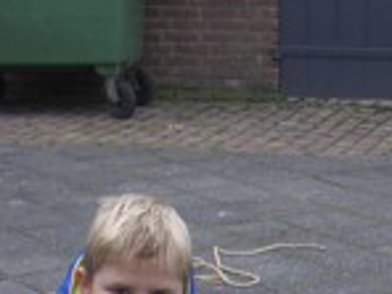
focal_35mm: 142
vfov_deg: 10.1
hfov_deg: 13.8
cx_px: 45
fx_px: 1608
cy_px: 461
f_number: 2.6
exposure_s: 1/160
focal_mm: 5.8
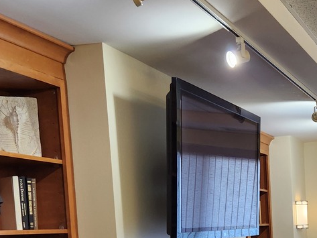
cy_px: 274
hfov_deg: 26.6
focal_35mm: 70
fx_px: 641
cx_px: 300
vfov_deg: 19.9
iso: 200
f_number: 1.8
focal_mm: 5.4
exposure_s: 1/120
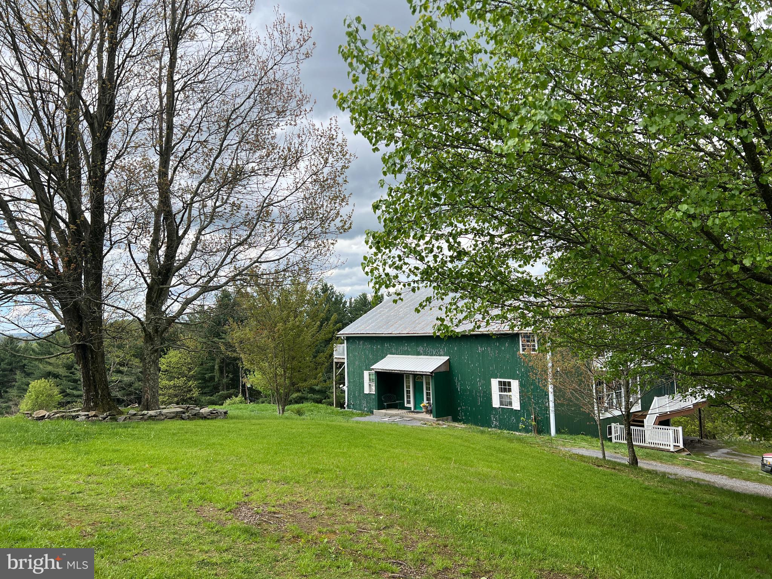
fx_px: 580
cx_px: 386
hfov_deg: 67.3
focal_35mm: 26
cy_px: 290
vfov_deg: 53.1
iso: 50
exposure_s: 1/2353
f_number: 1.5
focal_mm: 5.7
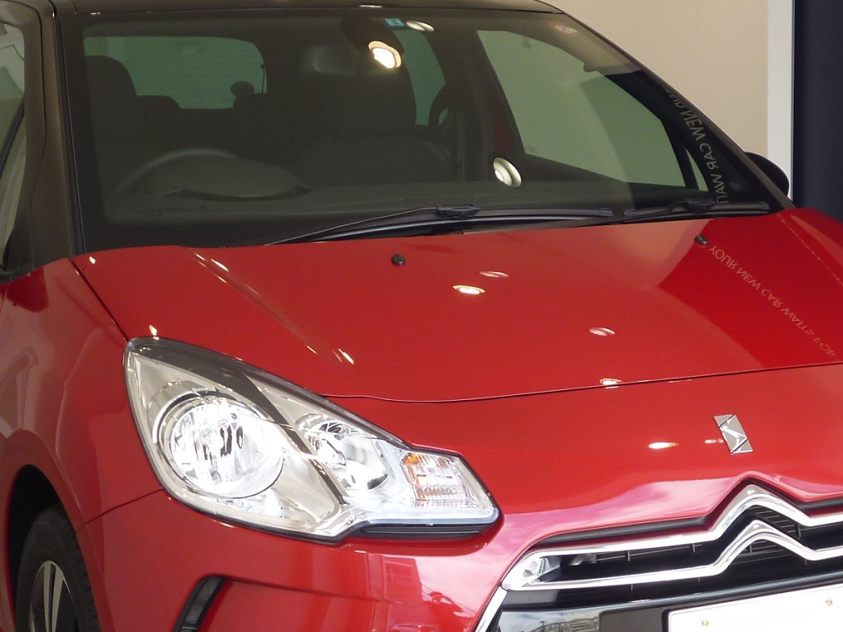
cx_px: 648
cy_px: 301
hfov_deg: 22.0
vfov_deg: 16.8
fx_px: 2143
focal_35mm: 88
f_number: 3.7
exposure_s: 1/60
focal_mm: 7.3
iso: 100
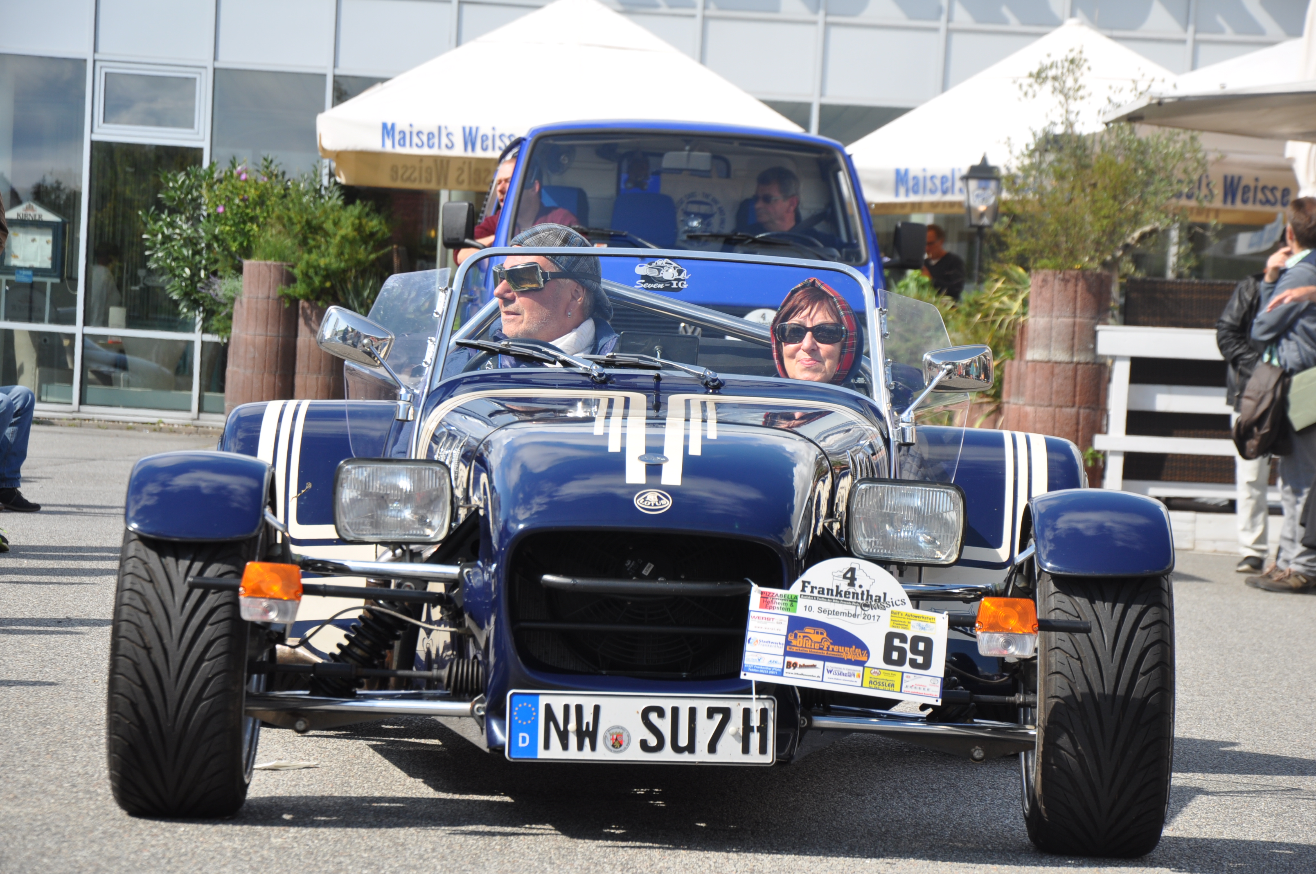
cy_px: 437
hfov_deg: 14.9
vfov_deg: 9.9
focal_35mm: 138
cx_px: 658
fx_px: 5038
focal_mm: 92
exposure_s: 1/320
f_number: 8
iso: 200
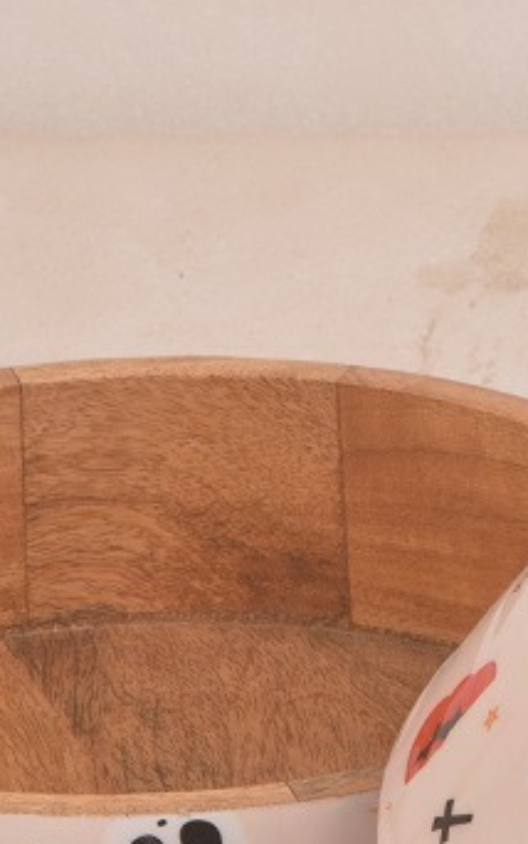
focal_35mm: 357
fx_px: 8212
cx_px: 523
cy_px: 807
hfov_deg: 3.7
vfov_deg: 5.9
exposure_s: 1/200
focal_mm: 80
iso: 160
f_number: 16
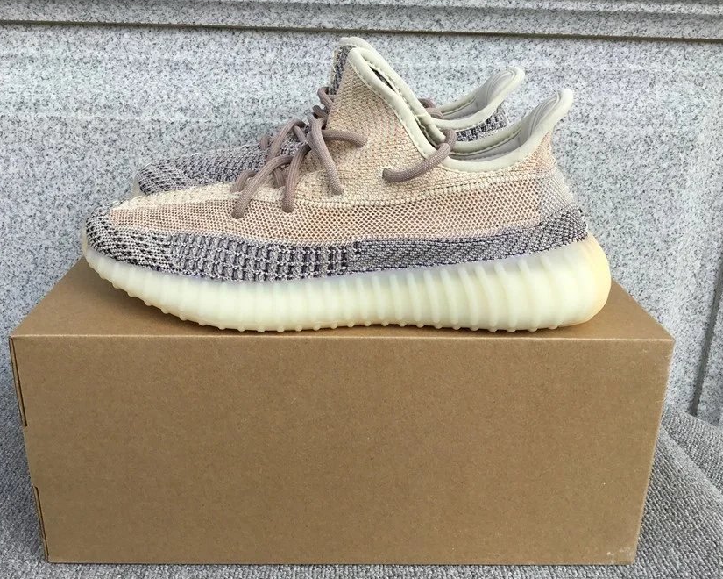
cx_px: 341
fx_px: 706
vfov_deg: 44.5
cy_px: 286
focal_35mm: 33
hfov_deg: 54.2
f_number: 2.4
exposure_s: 1/574
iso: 25
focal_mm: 3.3
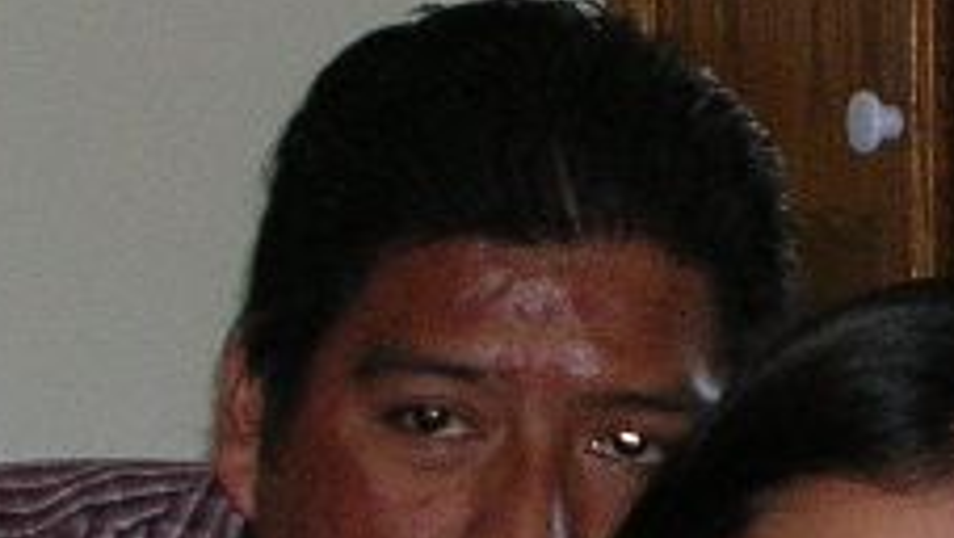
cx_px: 1538
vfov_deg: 4.3
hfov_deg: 7.5
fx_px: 7087
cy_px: 496
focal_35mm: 280
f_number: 3.3
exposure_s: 1/60.1
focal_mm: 8.5
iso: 86
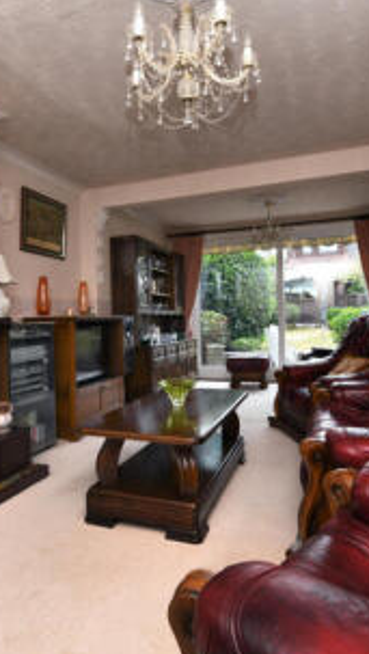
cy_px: 321
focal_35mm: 23
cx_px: 153
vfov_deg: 78.6
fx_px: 399
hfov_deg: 49.4
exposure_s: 1/60
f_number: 11
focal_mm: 14
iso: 640
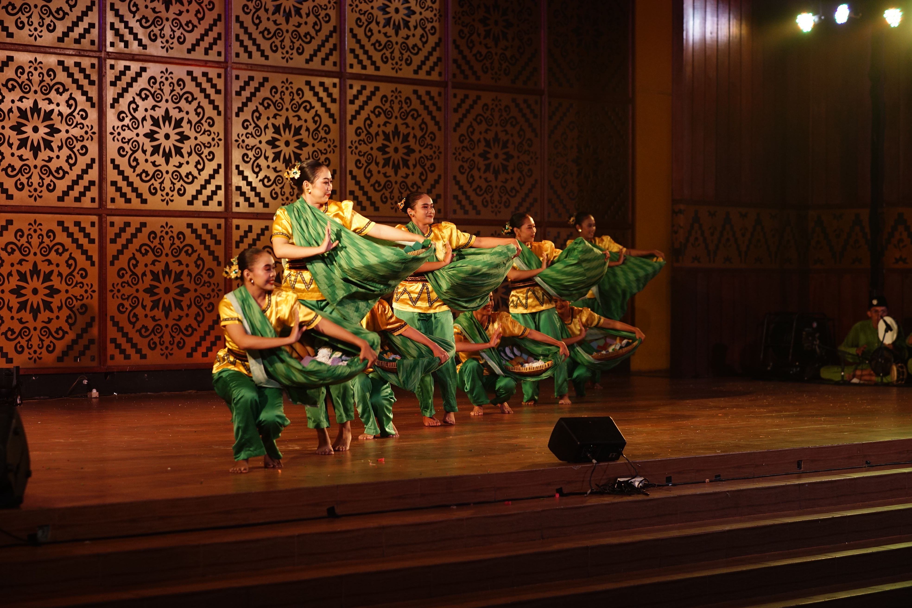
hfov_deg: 23.9
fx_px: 2153
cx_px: 456
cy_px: 304
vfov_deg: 16.1
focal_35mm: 85
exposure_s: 1/250
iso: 1000
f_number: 2.8
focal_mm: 85
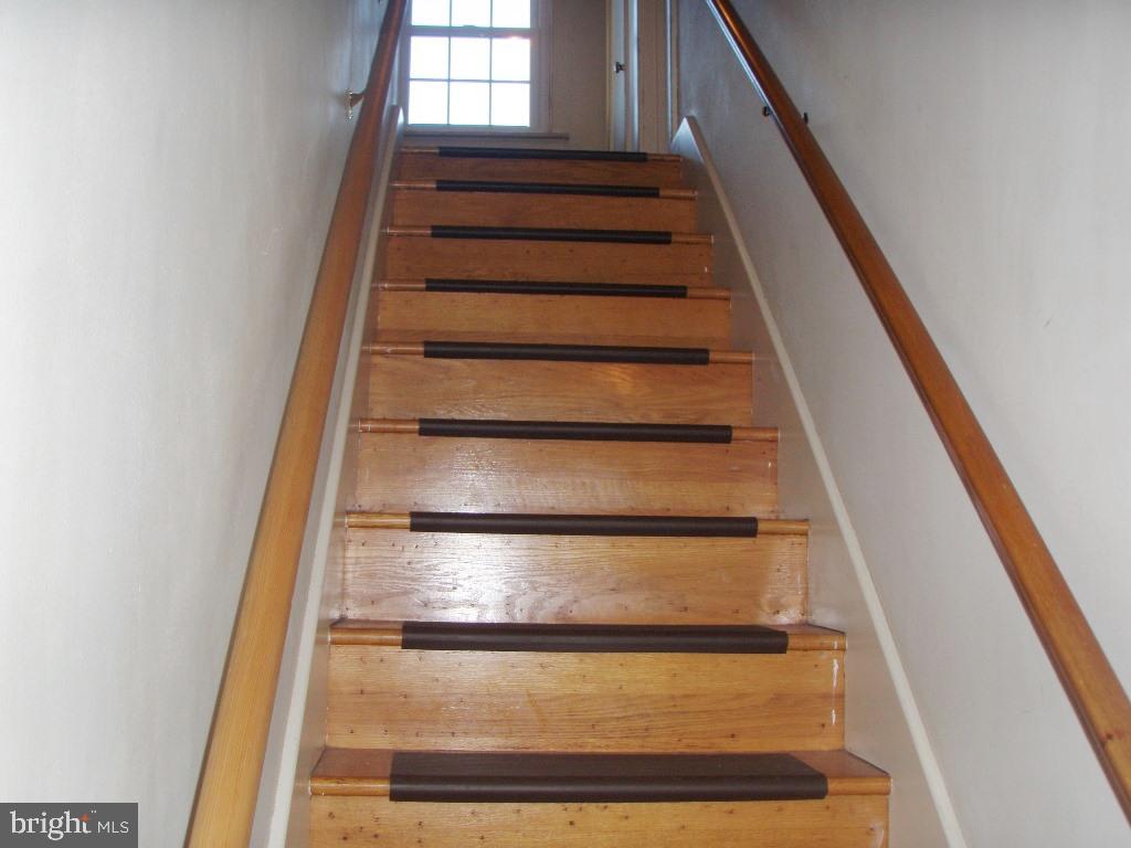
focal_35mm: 38
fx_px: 1242
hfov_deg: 49.0
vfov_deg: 37.7
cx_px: 566
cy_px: 424
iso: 100
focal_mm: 6.7
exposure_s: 1/30
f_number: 3.5
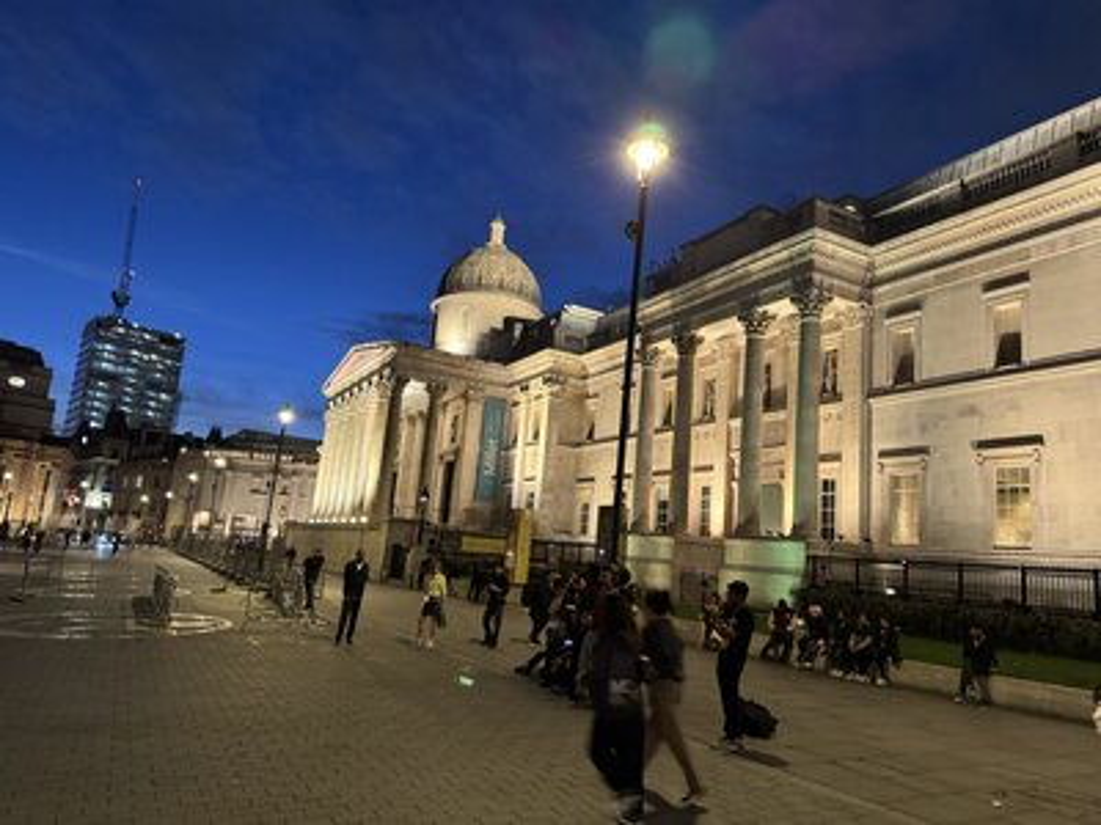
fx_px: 763
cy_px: 412
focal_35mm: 24
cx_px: 550
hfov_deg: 71.6
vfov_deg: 56.8
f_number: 1.78
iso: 640
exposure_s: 1/33
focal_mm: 6.76
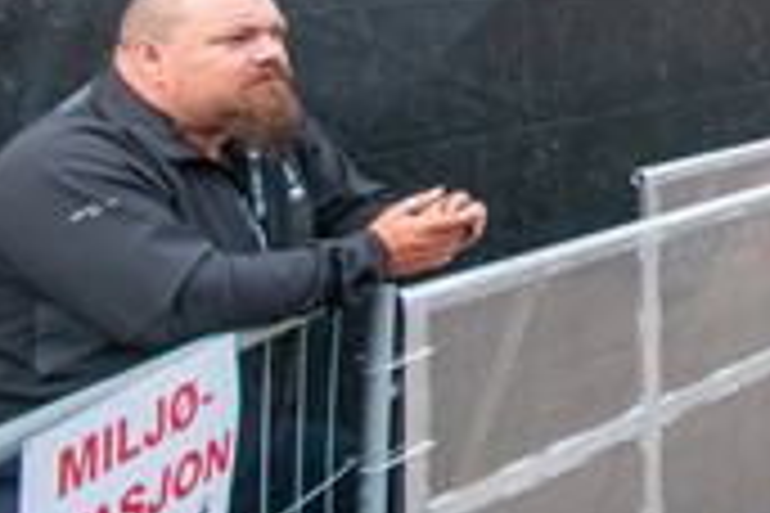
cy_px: -248
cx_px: 1387
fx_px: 1347
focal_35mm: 63
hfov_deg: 21.2
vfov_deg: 19.0
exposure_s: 1/160
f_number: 6.3
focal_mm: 10
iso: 400
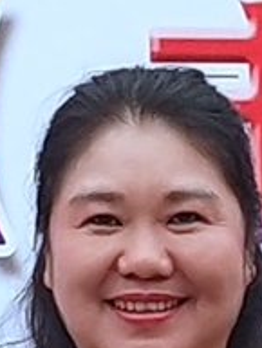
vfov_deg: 4.2
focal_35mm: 467
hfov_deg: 3.2
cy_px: 439
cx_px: 56
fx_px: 4708
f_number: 1.8
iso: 50
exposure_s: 1/107
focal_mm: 3.95
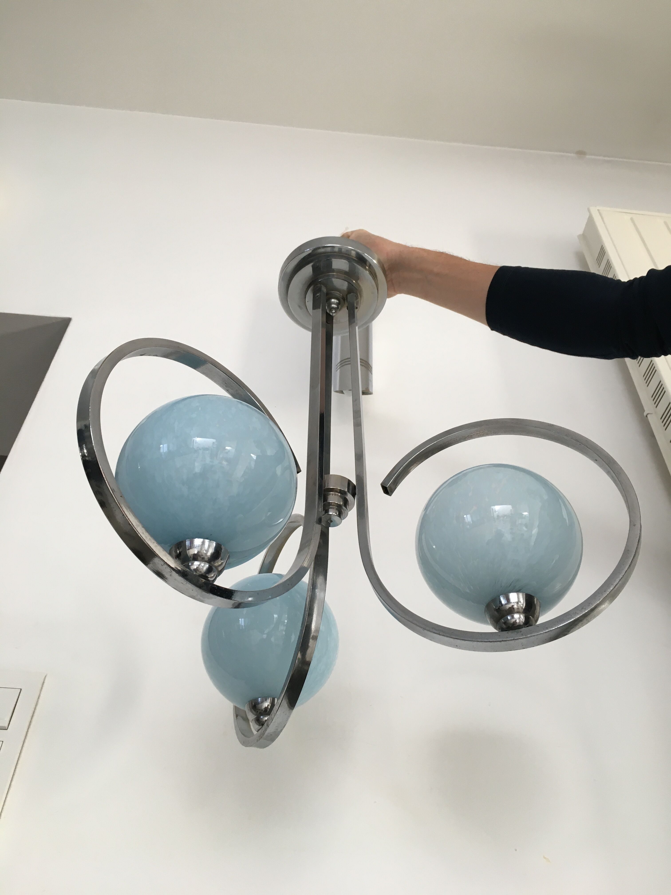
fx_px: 750
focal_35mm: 29
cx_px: 336
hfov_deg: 48.2
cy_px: 448
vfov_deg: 61.7
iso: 64
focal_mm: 4.15
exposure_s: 1/33
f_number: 2.2
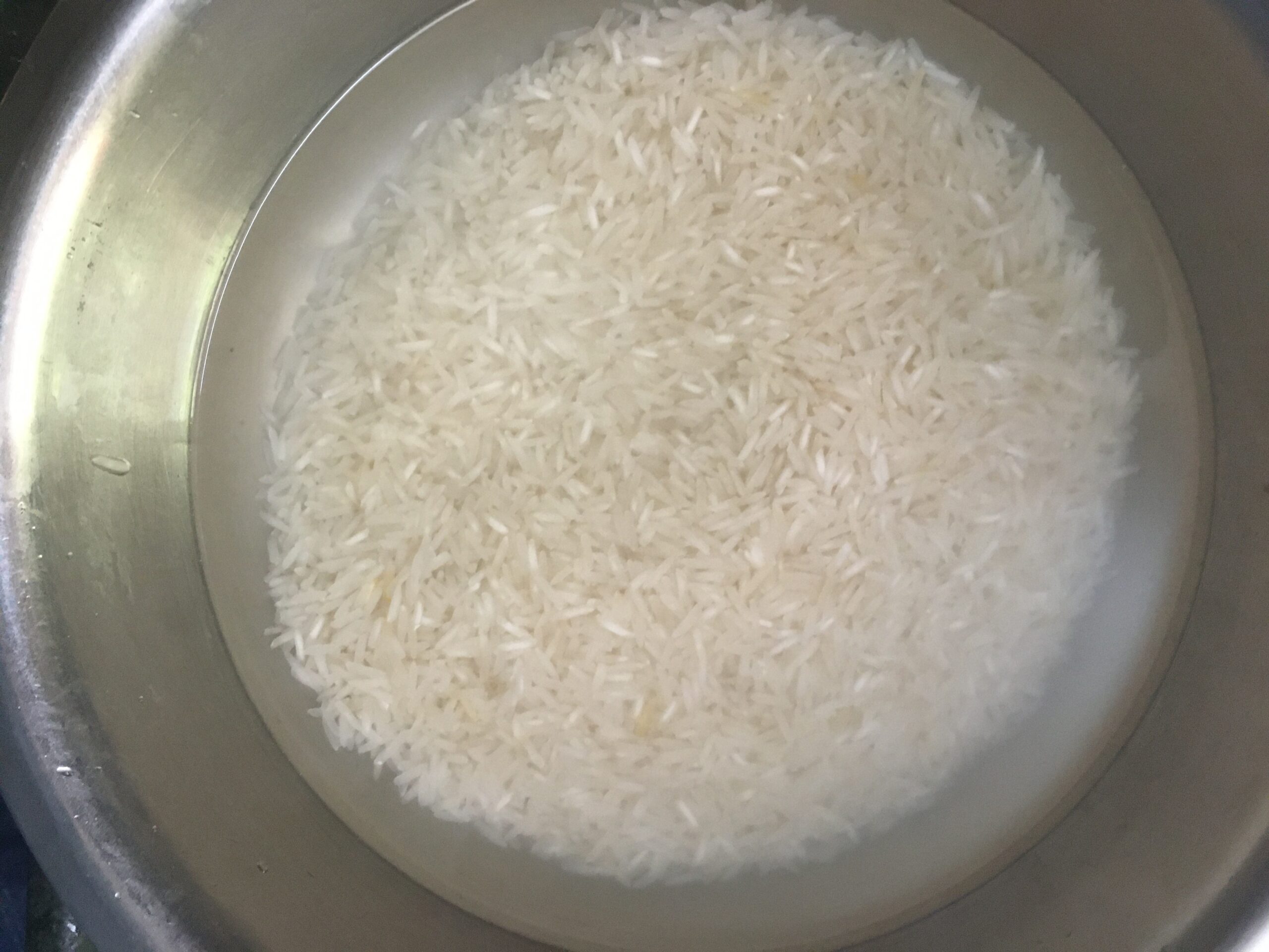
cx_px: 634
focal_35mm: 29
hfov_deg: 61.7
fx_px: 1063
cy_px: 476
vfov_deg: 48.2
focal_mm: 4.15
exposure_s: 1/33
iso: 250
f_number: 2.2
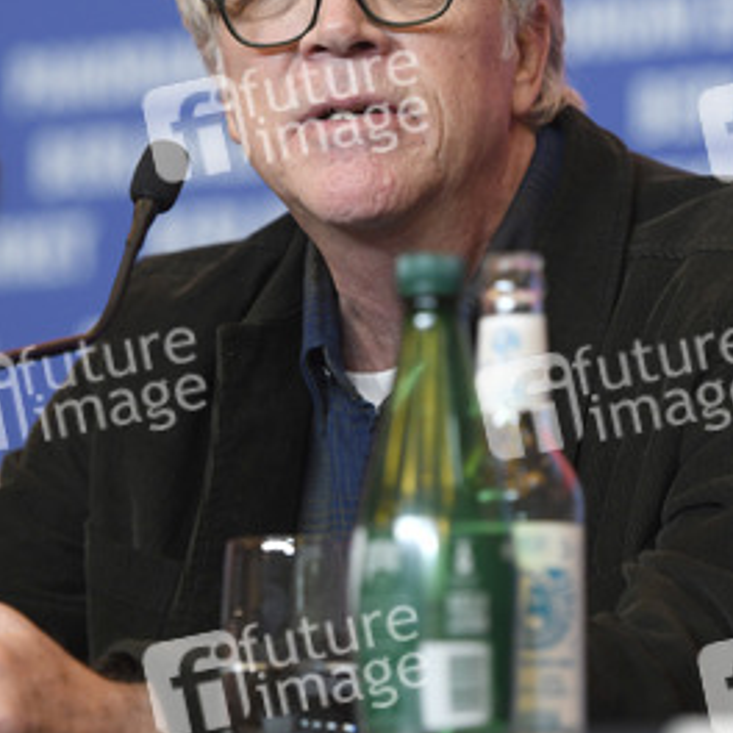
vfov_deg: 9.1
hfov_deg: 9.1
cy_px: 255
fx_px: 4624
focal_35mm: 193
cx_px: 366
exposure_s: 1/250
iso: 1250
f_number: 3.2
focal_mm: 150
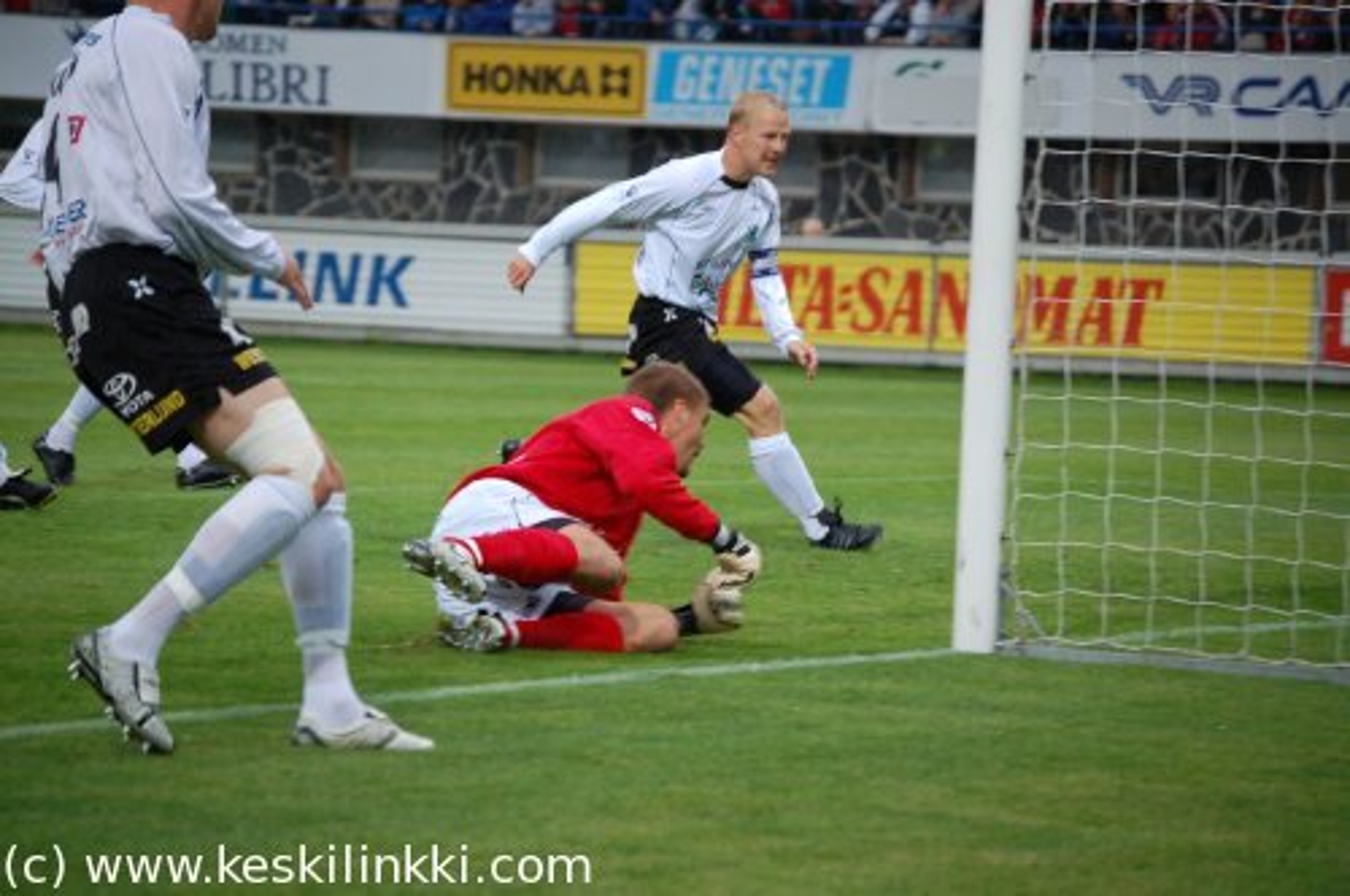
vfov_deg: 7.3
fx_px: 7022
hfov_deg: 11.0
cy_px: 448
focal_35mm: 188
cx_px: 675
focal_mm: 125
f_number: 5
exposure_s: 1/250
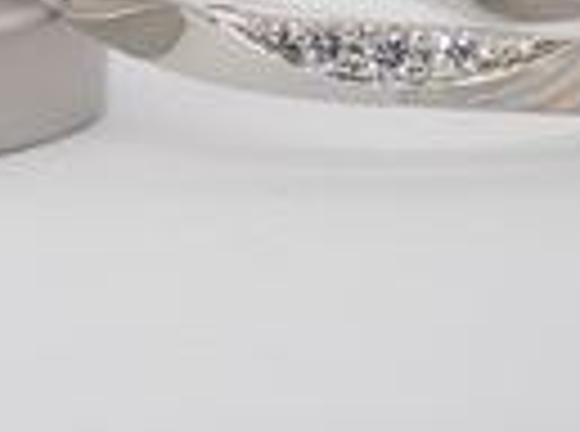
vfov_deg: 5.5
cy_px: 74
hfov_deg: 7.4
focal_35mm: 269
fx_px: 4495
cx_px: 4
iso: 200
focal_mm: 13.65
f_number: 4.1
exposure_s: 1/125
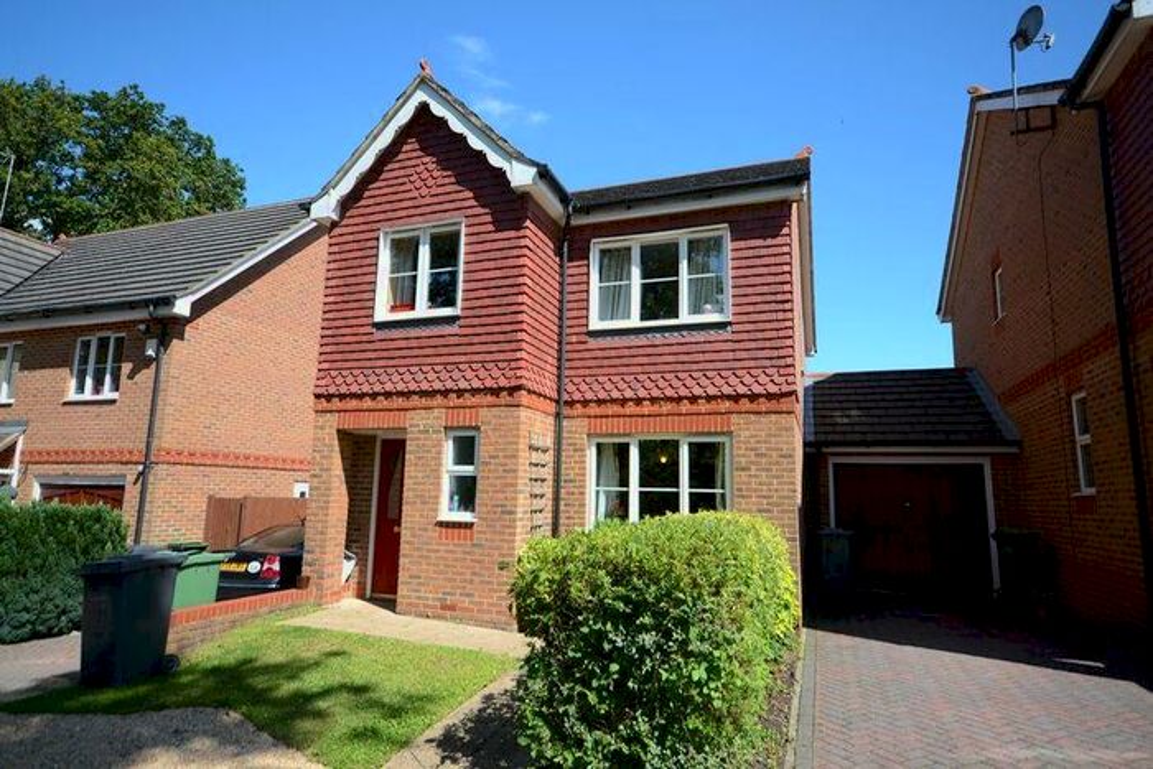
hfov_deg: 81.2
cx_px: 576
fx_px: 673
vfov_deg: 59.5
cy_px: 384
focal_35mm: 21
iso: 100
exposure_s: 1/200
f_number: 8
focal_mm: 14
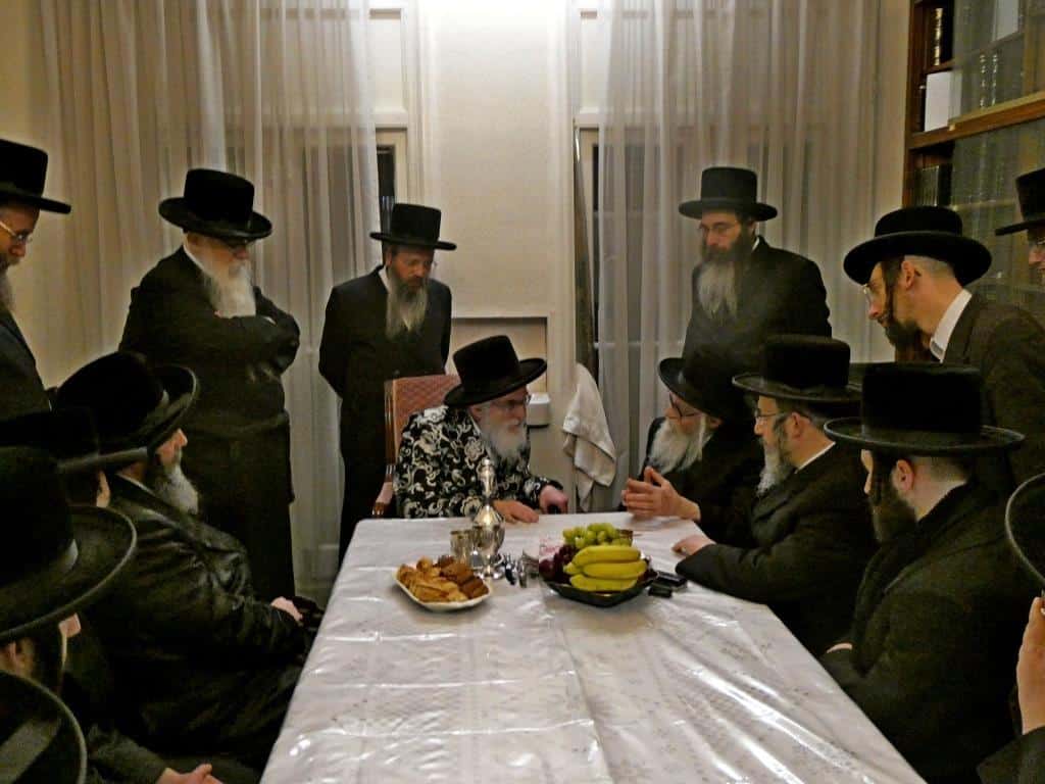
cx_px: 522
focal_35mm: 33
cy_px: 392
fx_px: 996
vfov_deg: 42.9
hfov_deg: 55.4
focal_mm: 5.8
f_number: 3.6
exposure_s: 1/80
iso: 1000
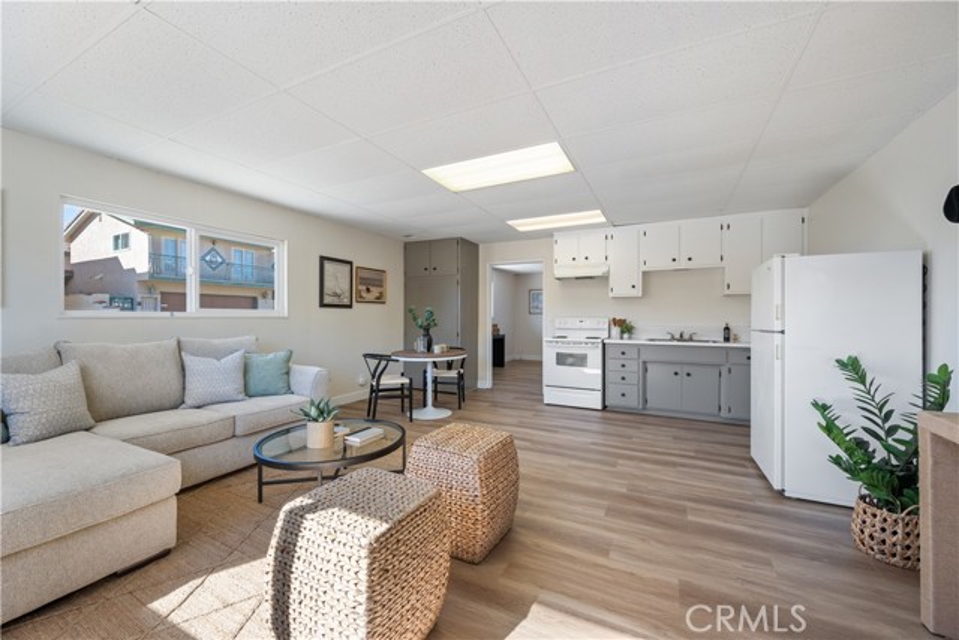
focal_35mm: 14
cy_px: 320
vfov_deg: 81.2
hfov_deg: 104.2
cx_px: 480
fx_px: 373
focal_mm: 14
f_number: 8
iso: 100
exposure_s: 1/10
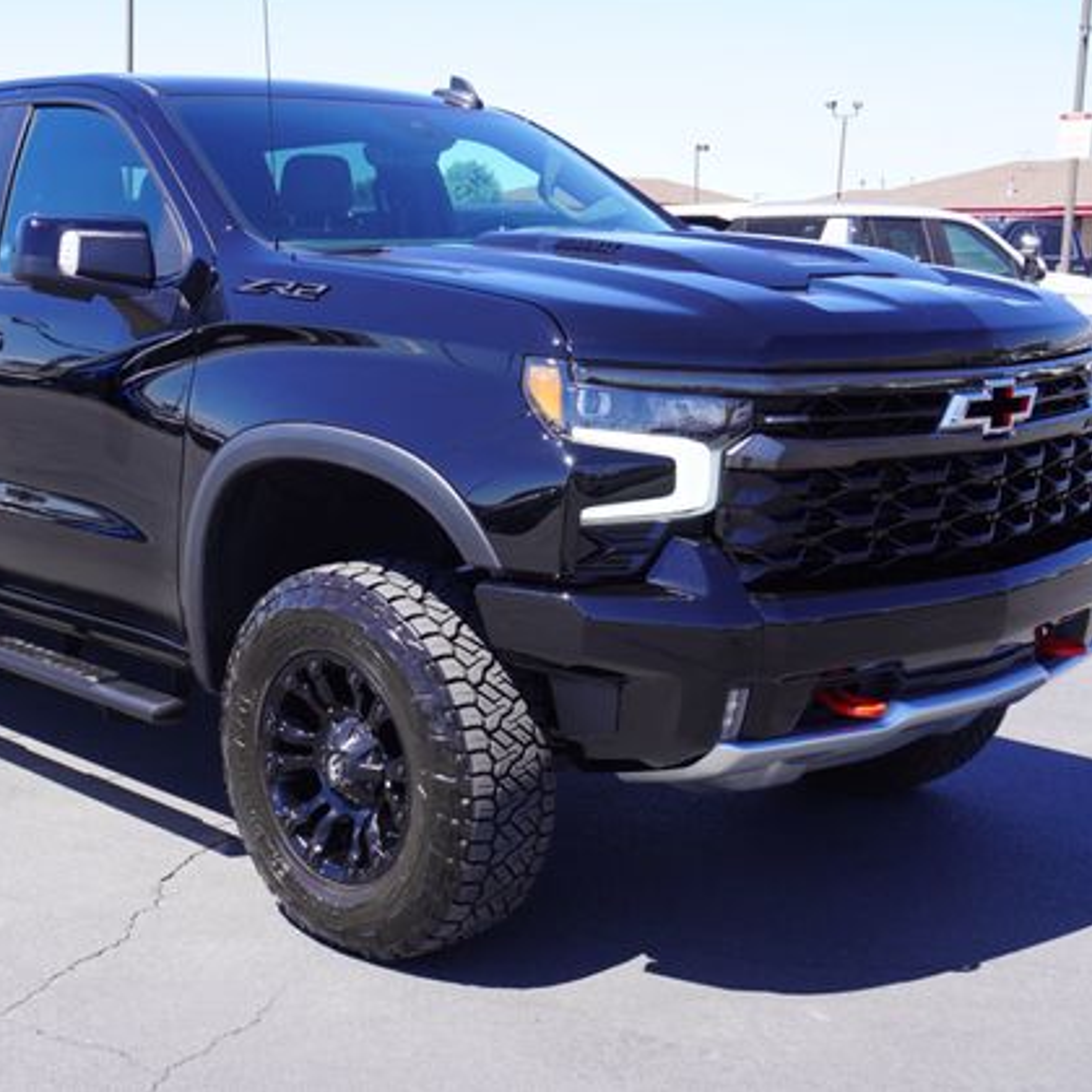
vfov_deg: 34.9
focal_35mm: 49
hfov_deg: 34.7
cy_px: 538
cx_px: 390
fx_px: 1736
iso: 100
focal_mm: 25
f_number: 7.1
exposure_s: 1/100
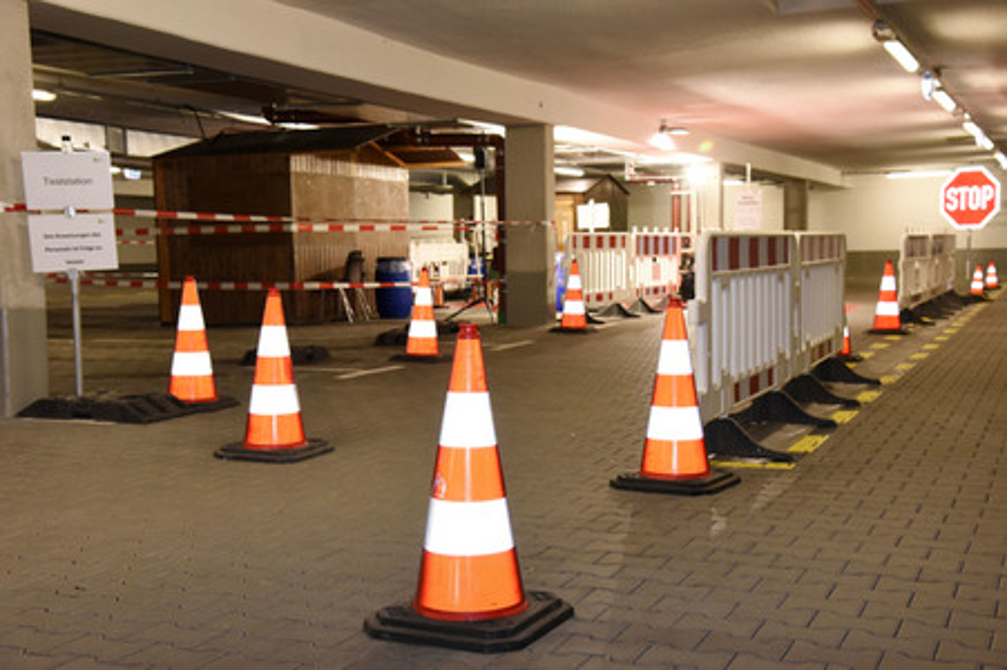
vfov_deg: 29.2
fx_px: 1286
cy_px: 335
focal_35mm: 46
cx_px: 504
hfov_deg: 42.8
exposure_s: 1/60
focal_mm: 46
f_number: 6.3
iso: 3200
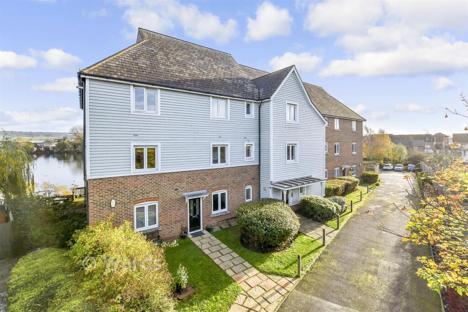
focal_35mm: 15
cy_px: 156
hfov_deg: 100.4
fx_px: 195
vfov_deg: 77.3
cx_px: 234
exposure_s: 1/640
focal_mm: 10
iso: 400
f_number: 8
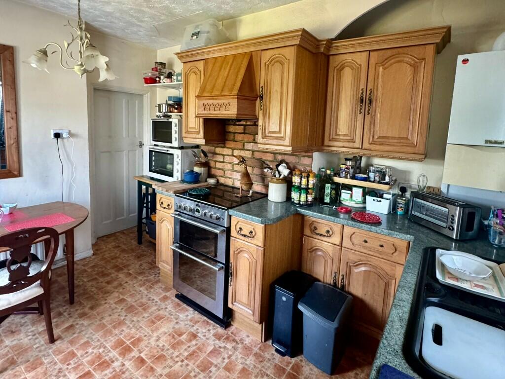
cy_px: 190
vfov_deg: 85.7
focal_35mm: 14
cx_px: 252
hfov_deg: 102.1
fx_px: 204
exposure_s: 1/60
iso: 400
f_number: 2.2
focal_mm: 2.22
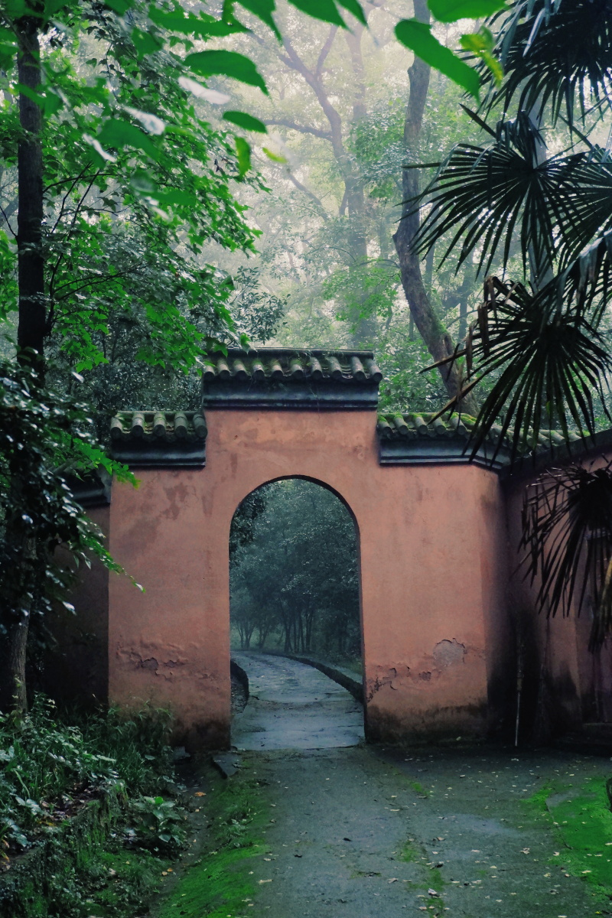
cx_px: 306
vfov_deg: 41.9
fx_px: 1198
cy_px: 459
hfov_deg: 28.6
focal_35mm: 47
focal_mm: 31.4
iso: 3200
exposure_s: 1/18
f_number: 4.7
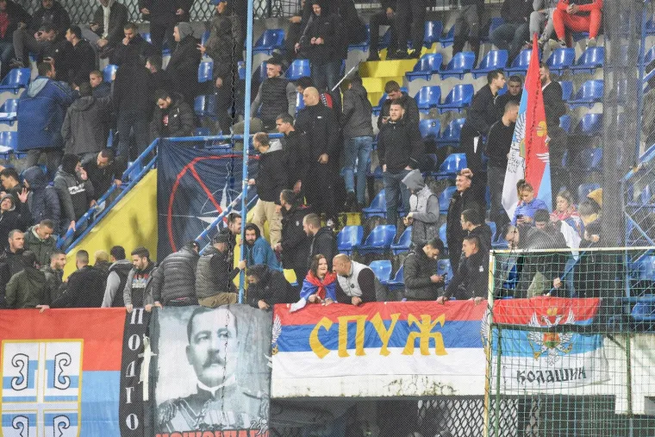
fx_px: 6369
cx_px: 328
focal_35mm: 350
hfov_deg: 5.9
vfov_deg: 3.9
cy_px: 218
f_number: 5.6
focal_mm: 350
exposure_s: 1/160
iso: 4000
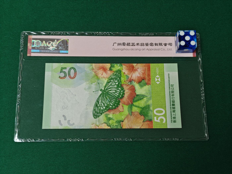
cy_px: 87
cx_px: 116
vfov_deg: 29.1
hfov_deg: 38.2
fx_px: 335
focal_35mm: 50
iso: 160
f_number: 1.63
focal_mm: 5.85
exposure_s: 1/100
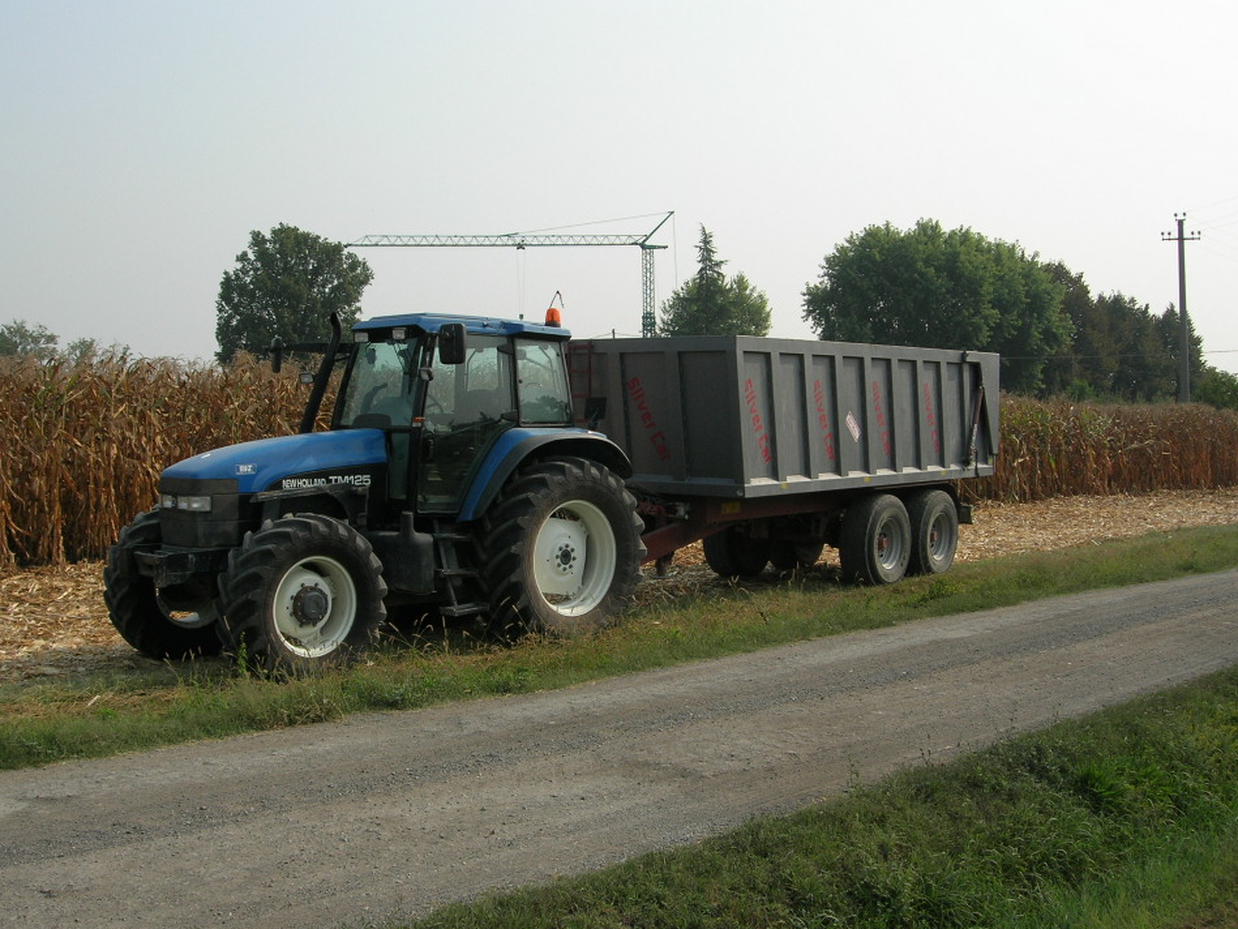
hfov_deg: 45.8
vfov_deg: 35.1
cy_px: 476
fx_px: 1467
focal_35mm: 41
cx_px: 604
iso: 64
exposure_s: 1/634
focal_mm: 7.8
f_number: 4.8
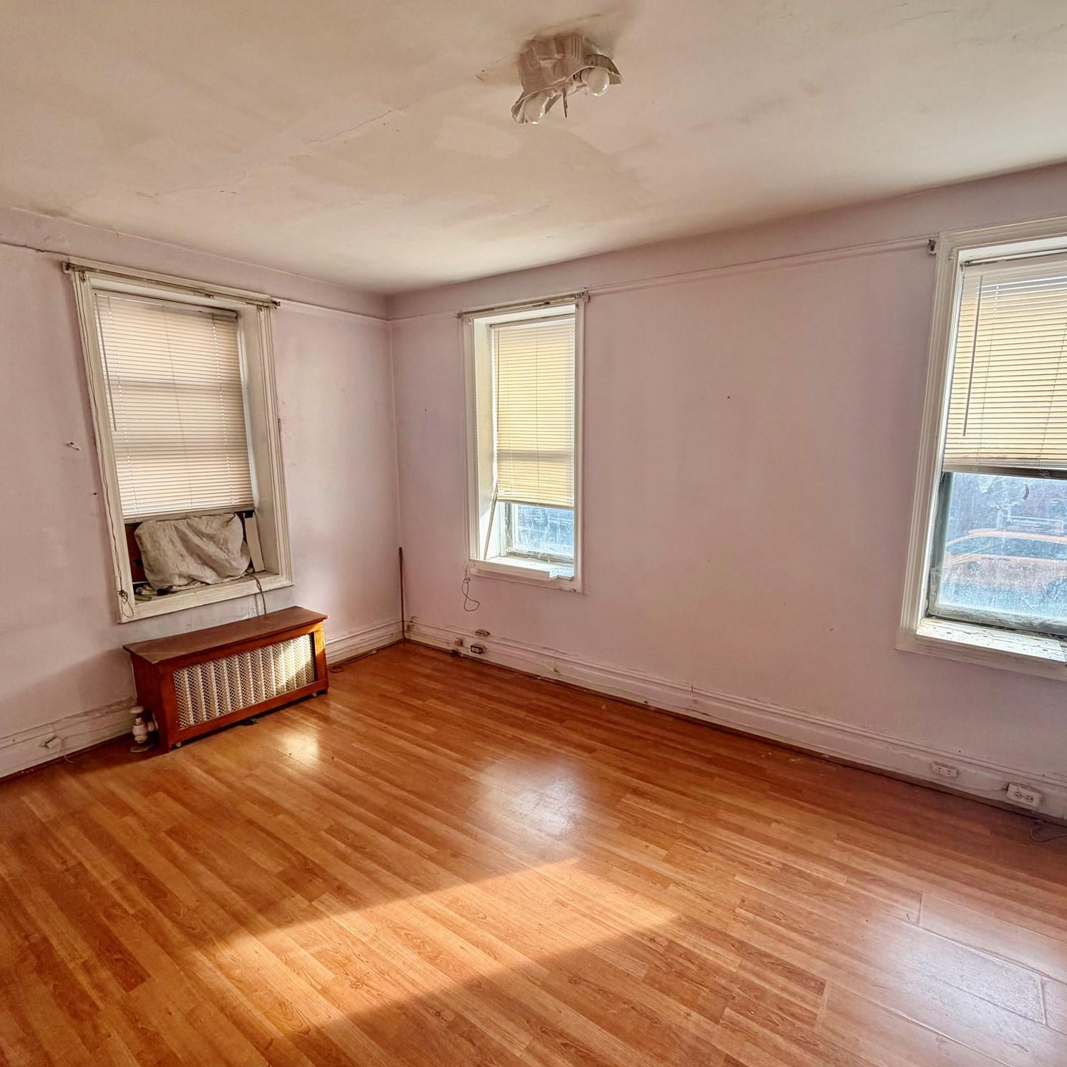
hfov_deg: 83.7
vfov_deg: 84.0
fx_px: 593
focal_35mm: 17
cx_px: 585
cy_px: 545
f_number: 2.2
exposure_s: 1/121
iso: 100
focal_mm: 2.22
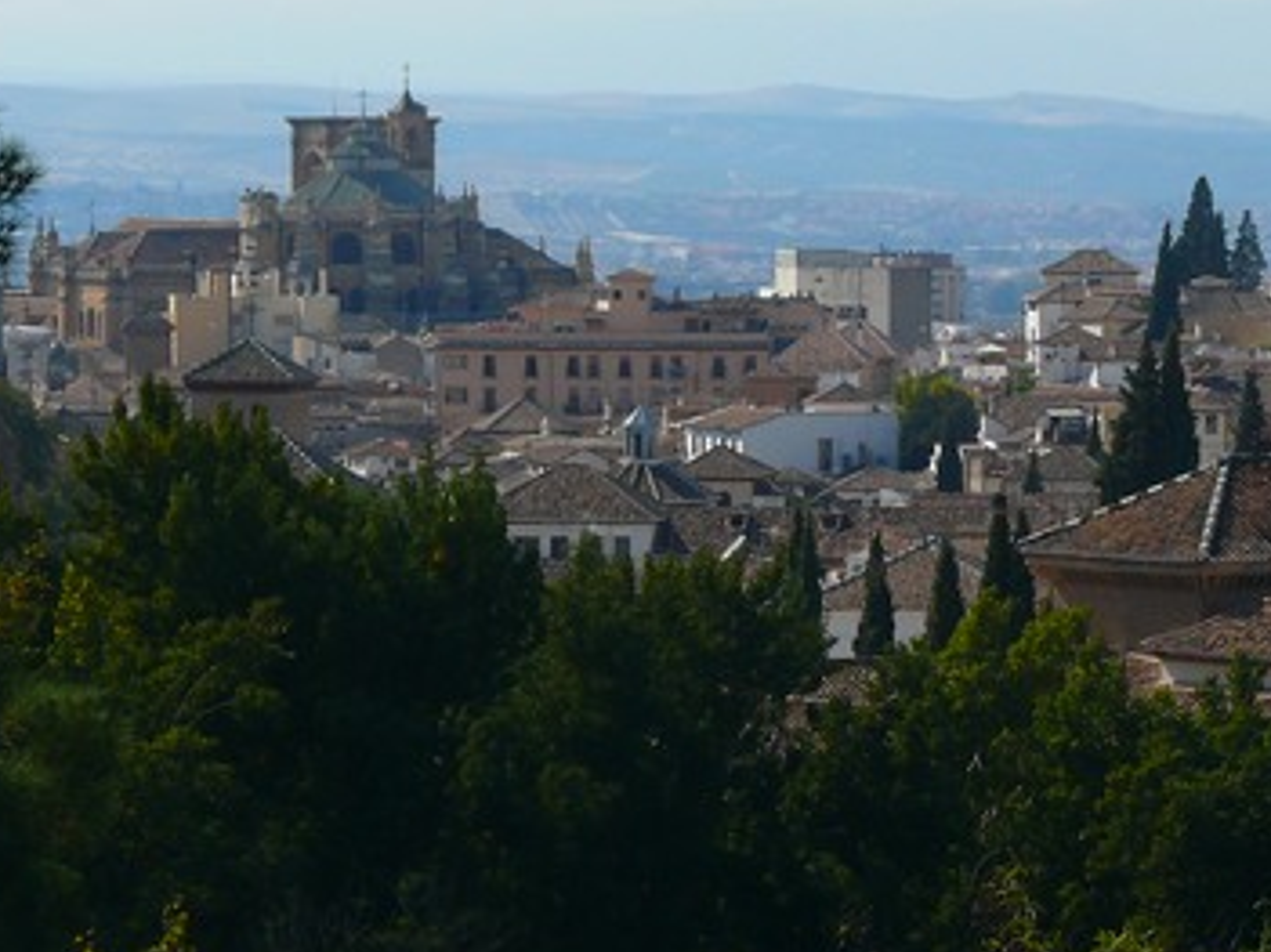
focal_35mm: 271
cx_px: 1188
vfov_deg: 5.5
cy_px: 322
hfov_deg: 7.3
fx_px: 9947
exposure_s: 1/200
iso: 100
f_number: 5.6
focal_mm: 26.8
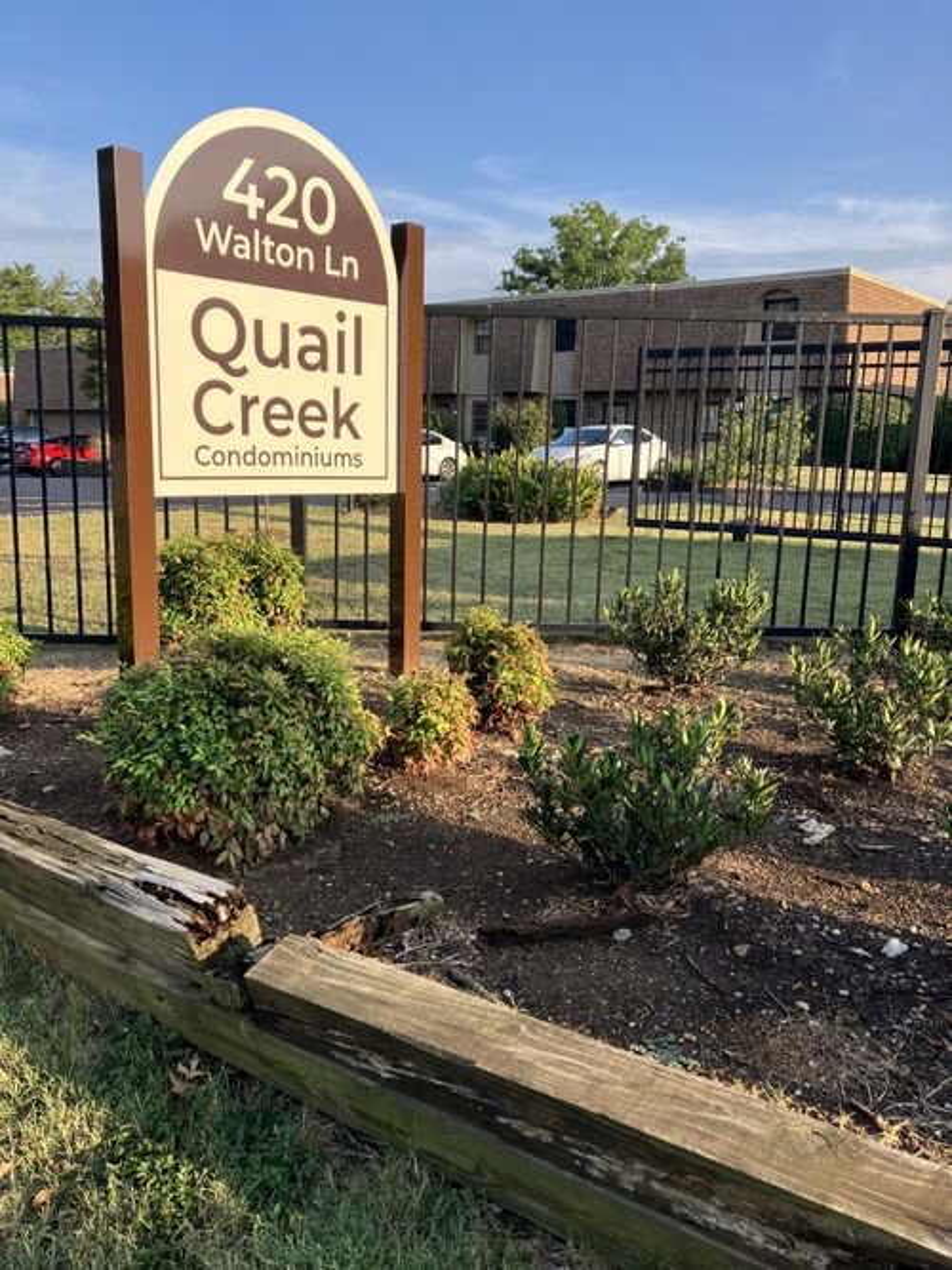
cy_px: 635
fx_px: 1027
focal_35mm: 28
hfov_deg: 49.7
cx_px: 476
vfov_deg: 63.5
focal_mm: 3.99
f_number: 1.8
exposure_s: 1/607
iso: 32
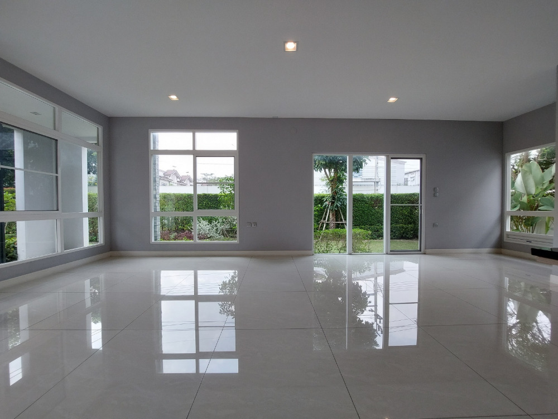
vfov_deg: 89.9
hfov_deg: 106.2
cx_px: 279
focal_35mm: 13
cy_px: 210
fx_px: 210
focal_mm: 1.74
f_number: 2.2
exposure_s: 1/180
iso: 50
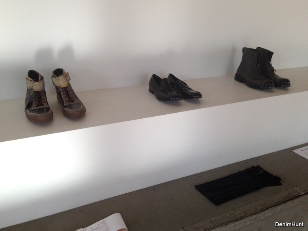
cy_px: 115
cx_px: 153
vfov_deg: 41.8
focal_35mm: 34
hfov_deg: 54.0
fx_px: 303
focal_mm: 4.12
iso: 80
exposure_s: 1/120
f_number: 2.4
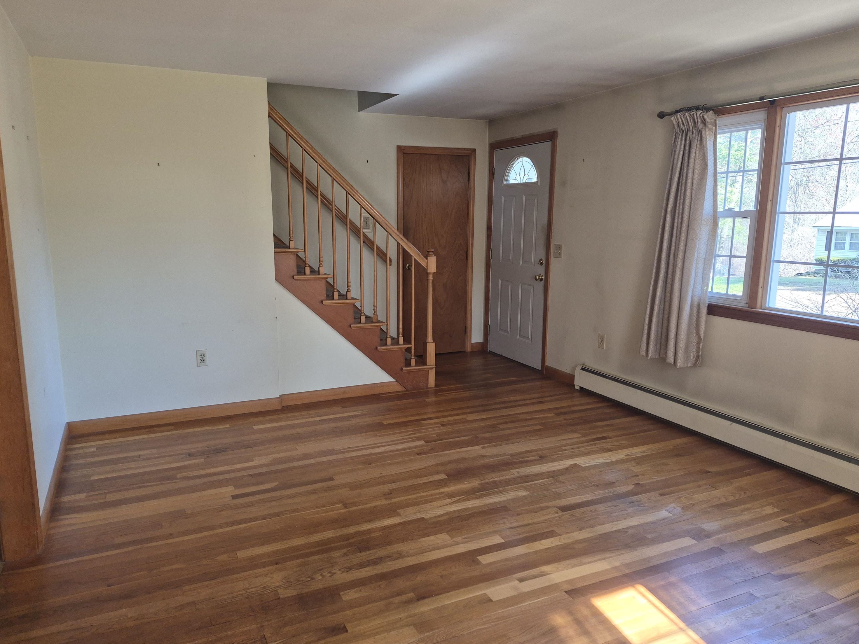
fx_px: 596
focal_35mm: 24
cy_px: 325
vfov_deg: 56.8
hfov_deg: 71.6
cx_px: 412
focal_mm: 5.4
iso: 200
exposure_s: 1/180
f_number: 1.8
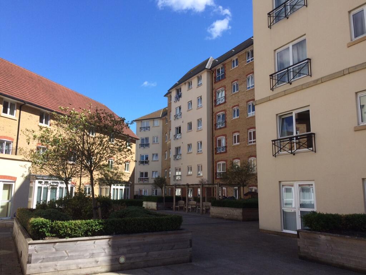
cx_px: 183
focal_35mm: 29
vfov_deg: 48.2
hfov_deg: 61.7
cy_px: 138
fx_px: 307
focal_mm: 4.15
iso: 32
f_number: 2.2
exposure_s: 1/1368
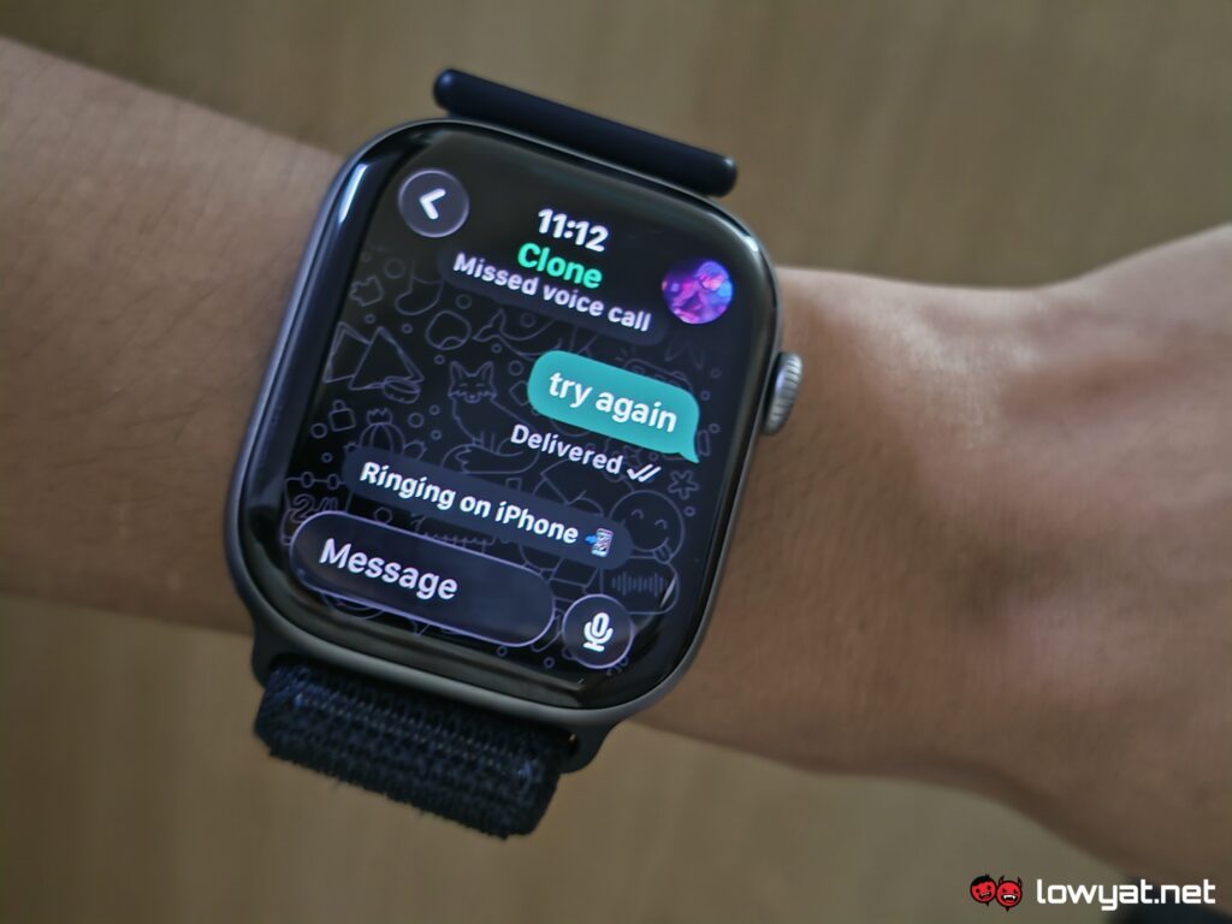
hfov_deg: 41.2
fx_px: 1637
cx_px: 616
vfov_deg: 31.5
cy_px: 462
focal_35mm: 46
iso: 500
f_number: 1.6
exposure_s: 1/33
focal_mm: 5.4
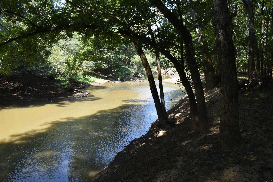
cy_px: 91
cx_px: 136
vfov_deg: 47.9
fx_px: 205
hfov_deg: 67.4
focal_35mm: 27
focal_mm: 18
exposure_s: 1/250
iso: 250
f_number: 5.6
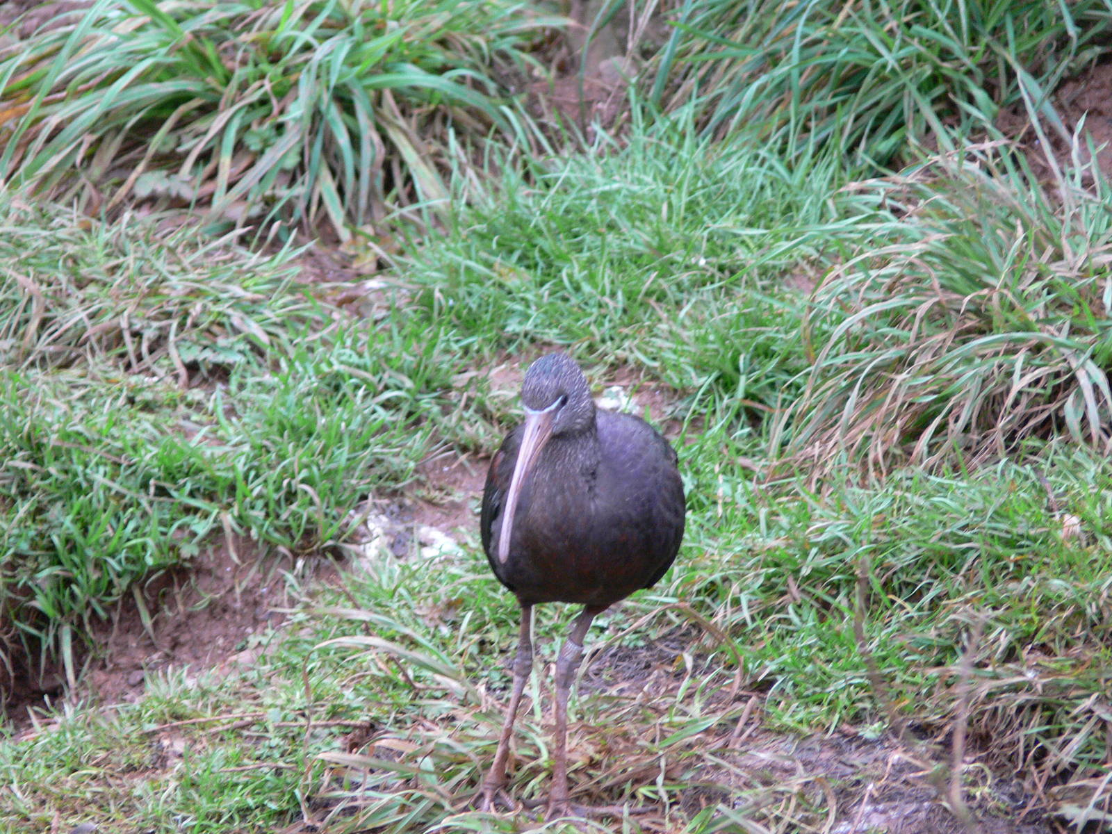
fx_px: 13492
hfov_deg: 4.7
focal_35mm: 420
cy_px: 417
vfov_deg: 3.5
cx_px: 556
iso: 160
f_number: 3.7
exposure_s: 1/30
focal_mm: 88.8
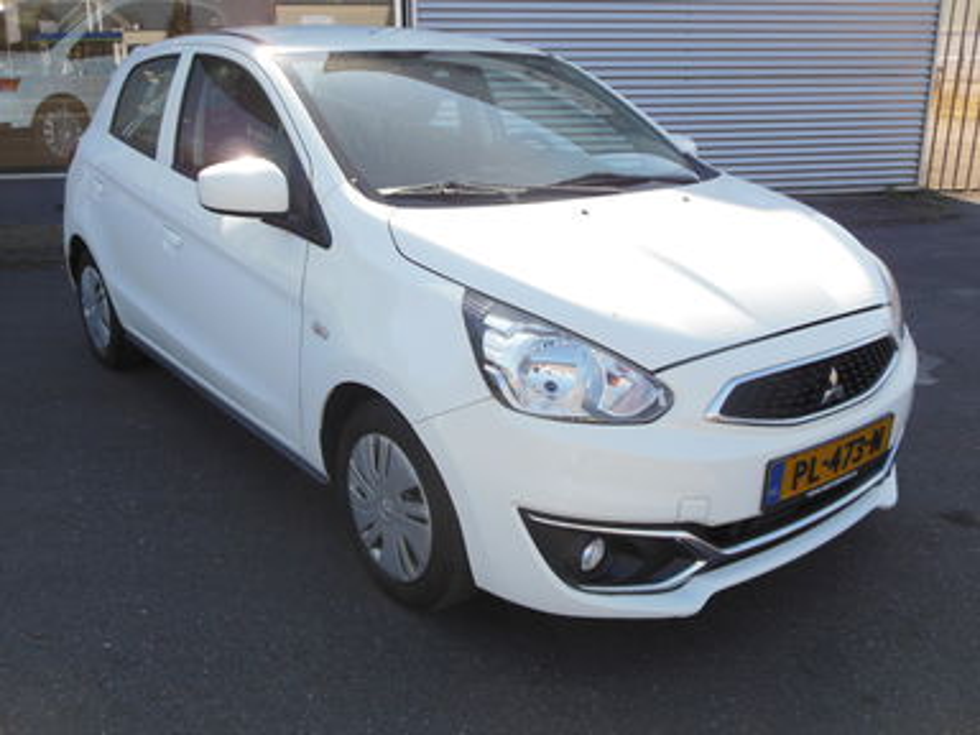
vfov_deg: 42.9
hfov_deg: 55.4
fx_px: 934
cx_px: 490
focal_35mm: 33
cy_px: 368
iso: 125
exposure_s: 1/500
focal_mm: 6
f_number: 3.5
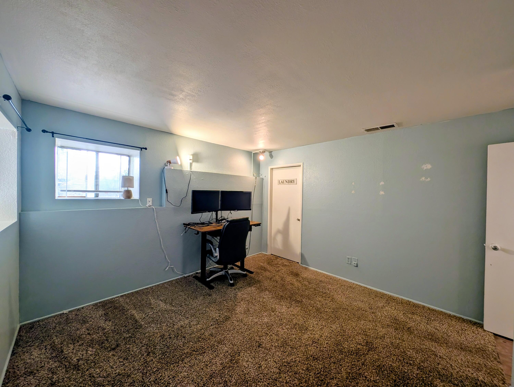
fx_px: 178
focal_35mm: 12
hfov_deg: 110.5
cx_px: 257
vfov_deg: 94.6
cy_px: 194
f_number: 1.95
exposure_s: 1/24
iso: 91
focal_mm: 2.23
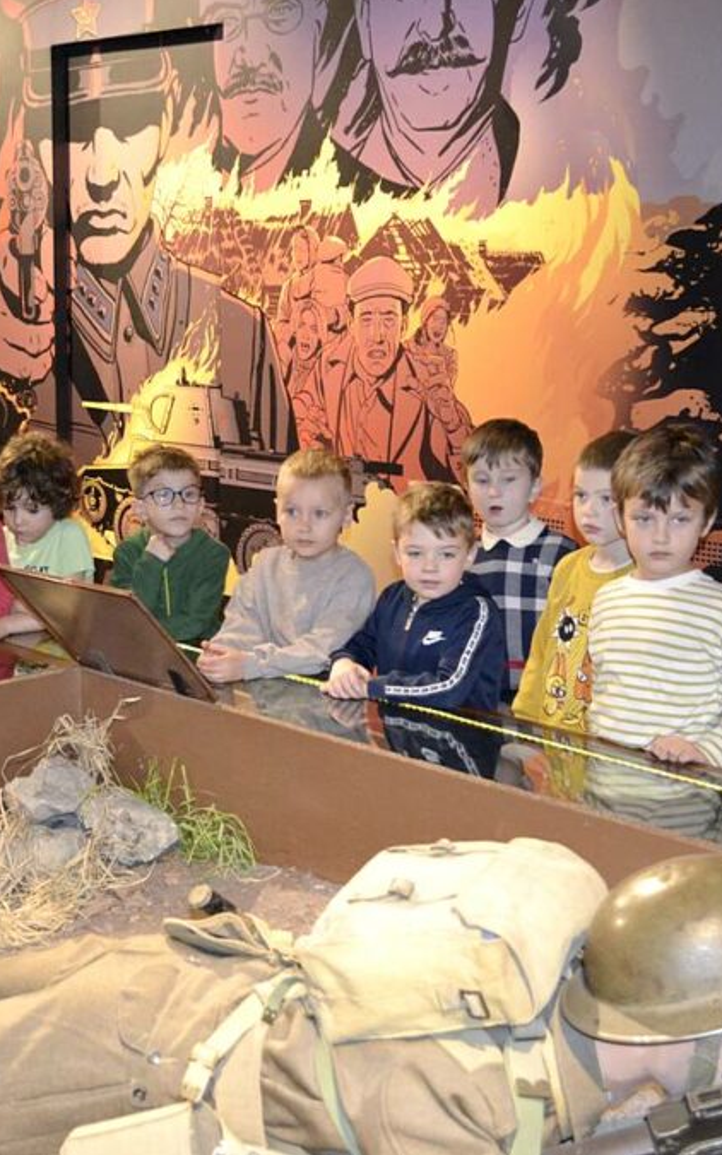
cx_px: 132
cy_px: 574
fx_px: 1605
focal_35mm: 51
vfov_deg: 39.6
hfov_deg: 24.9
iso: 2000
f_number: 3.8
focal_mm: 22
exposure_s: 1/60
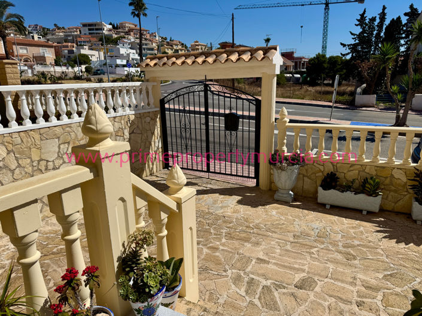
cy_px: 158
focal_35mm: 24
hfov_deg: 71.6
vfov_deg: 56.8
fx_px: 292
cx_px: 211
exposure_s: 1/12346
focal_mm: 6.76
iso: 80
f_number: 1.78
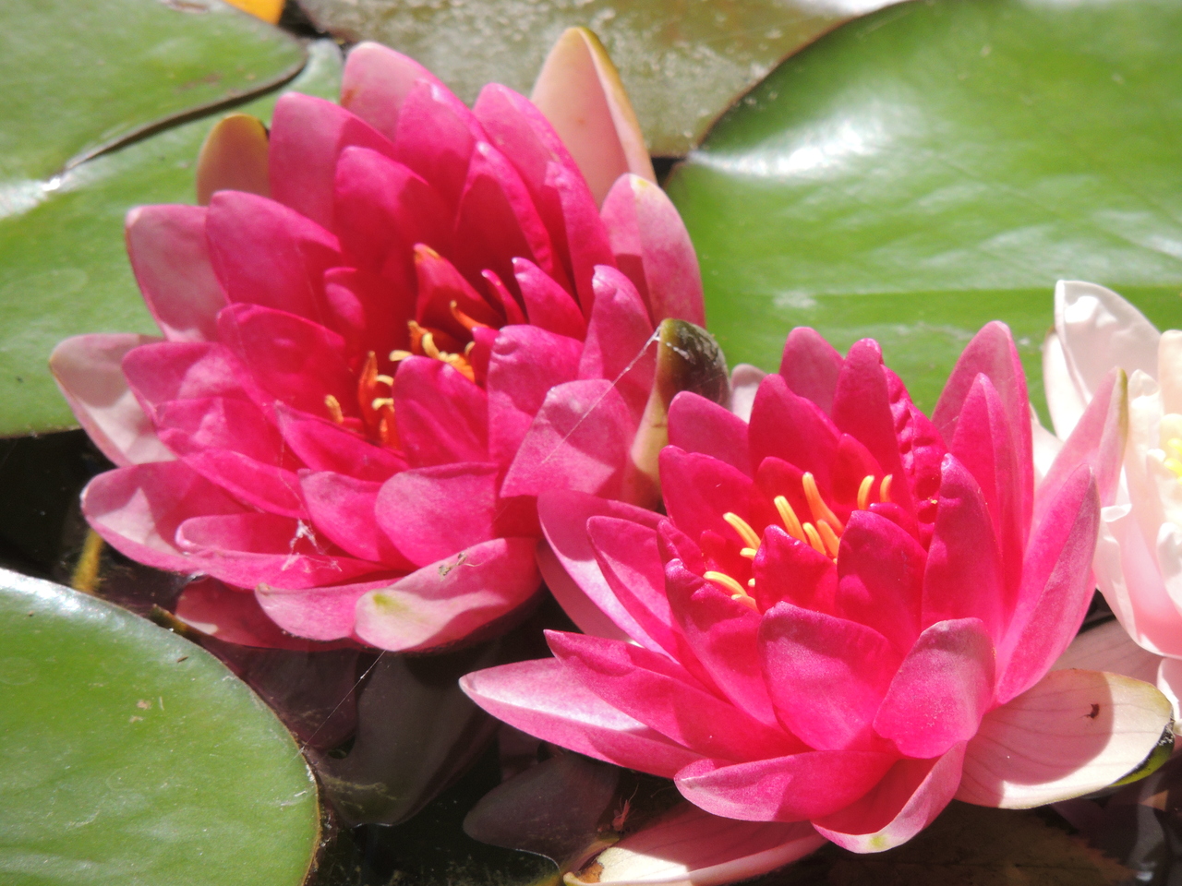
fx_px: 27317
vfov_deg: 1.9
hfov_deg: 2.5
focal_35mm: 800
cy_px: 443
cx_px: 591
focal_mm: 142.6
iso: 250
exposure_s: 1/1000
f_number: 5.2
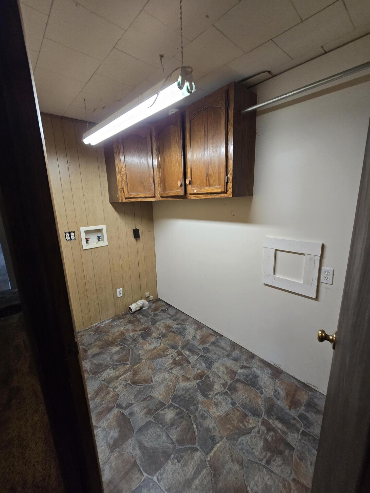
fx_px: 185
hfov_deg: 89.9
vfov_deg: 106.2
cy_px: 246
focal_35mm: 13
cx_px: 185
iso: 200
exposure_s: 1/60
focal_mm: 2.2
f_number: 2.2
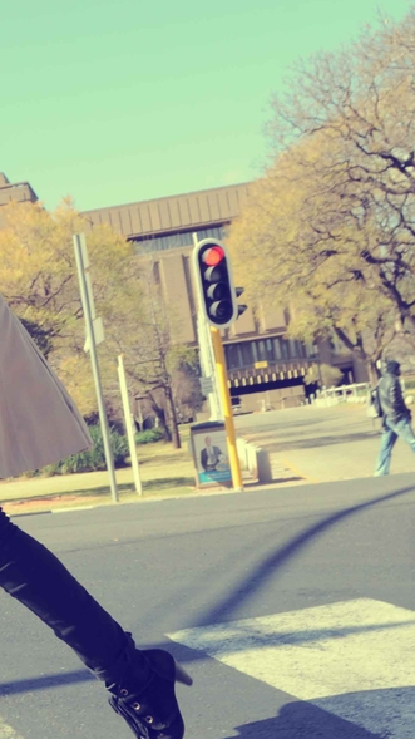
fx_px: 1507
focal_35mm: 77
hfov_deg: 15.3
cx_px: -48
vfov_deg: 27.5
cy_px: 407
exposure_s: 1/250
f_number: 8
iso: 200
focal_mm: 24
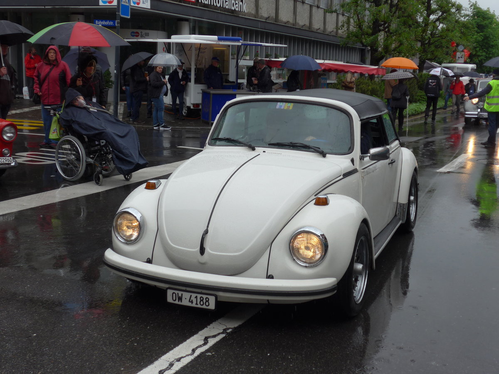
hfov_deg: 41.2
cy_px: 187
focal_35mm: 46
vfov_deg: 31.5
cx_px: 250
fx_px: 663
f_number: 3
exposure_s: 1/400
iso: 80
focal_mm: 9.5
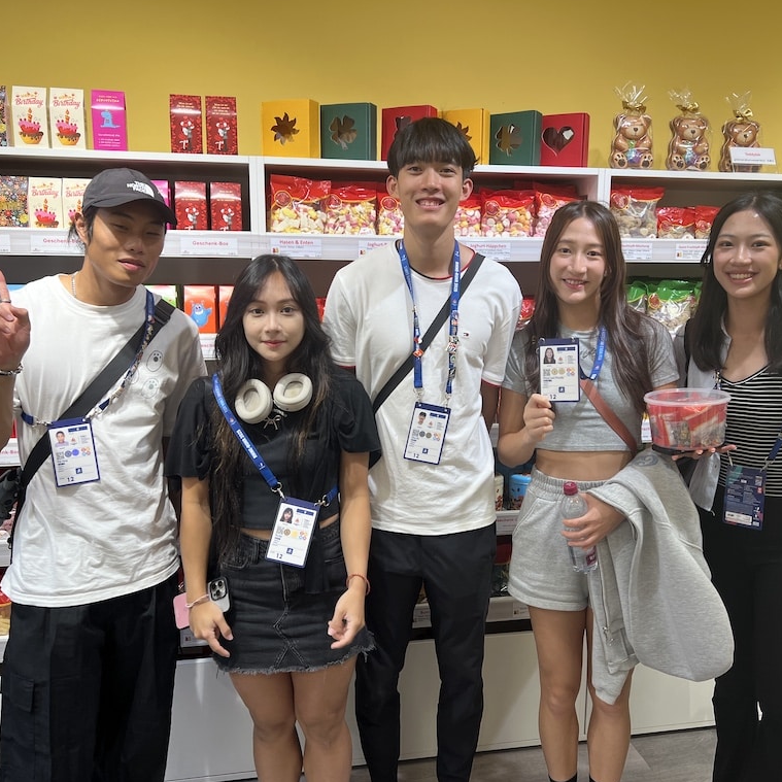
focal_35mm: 31
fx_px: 792
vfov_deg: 52.5
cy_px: 390
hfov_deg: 52.5
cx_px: 406
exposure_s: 1/105
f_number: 1.5
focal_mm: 5.7
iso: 32
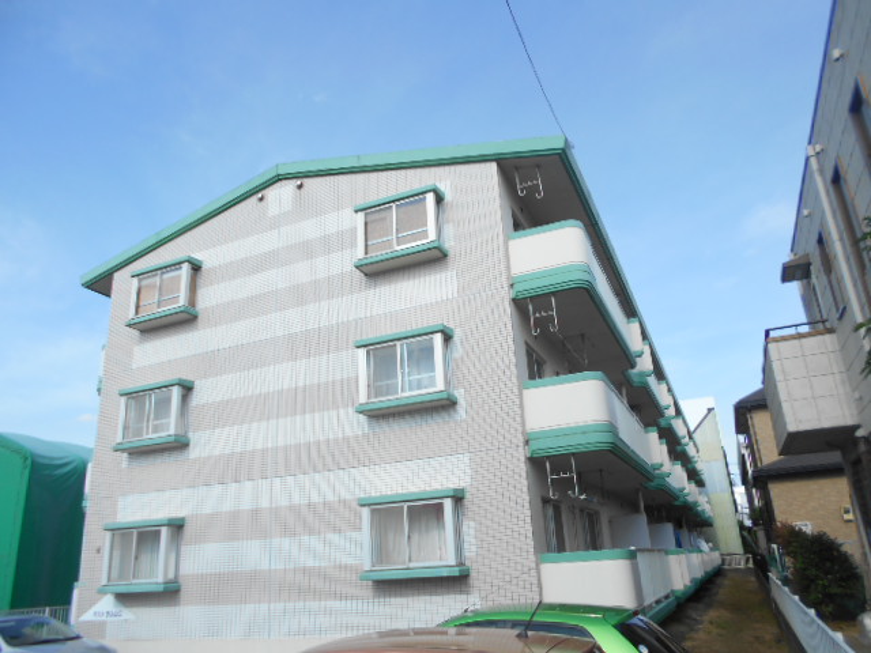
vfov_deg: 53.1
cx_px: 436
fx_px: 654
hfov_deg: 67.3
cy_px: 326
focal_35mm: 26
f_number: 3.2
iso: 80
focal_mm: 4.6
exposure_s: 1/640
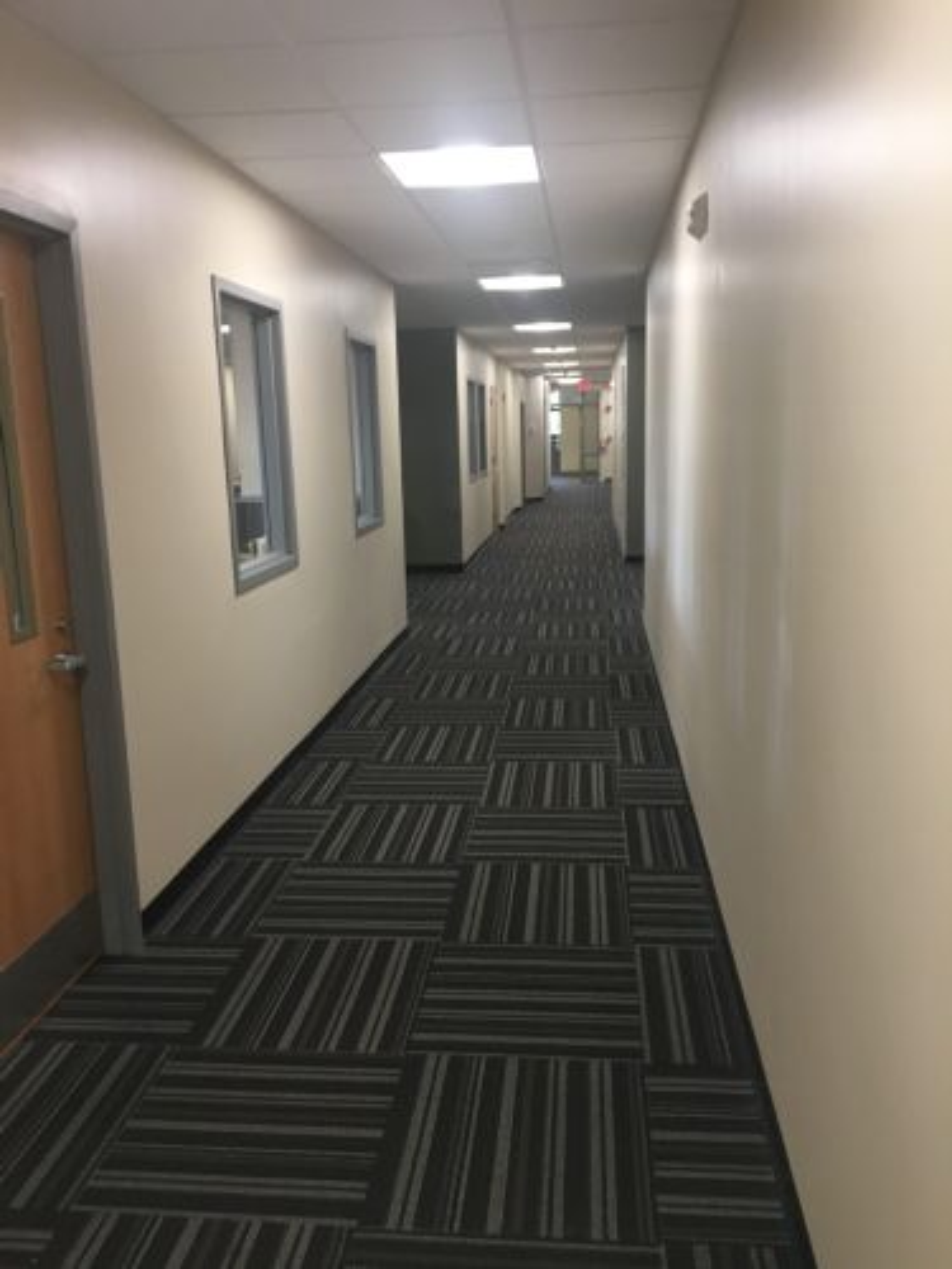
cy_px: 634
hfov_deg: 48.2
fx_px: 1063
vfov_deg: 61.7
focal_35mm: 29
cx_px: 476
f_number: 2.2
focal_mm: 4.15
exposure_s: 1/30
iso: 80
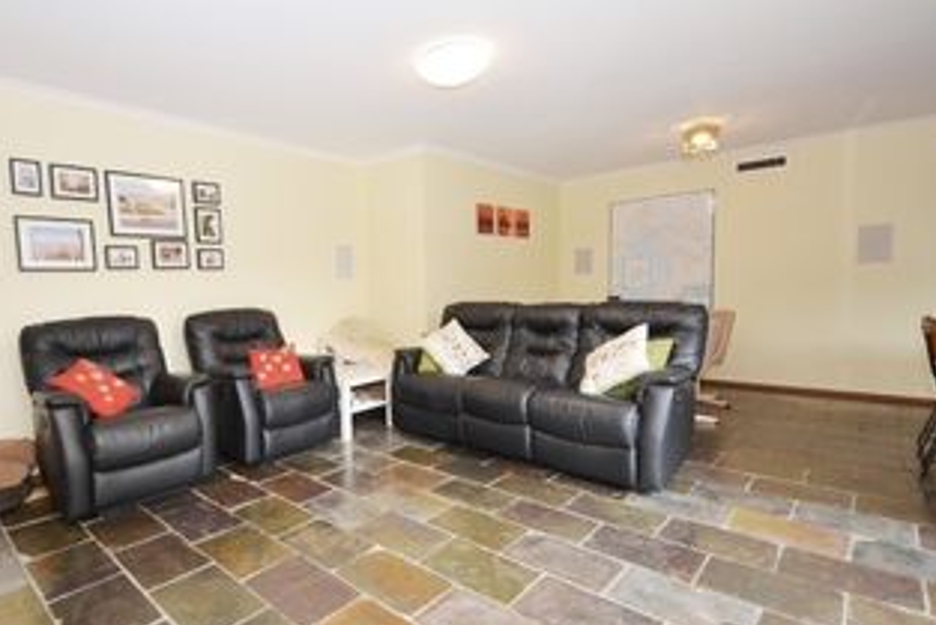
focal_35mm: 18
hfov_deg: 87.9
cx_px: 341
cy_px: 342
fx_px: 468
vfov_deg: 67.3
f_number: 5.6
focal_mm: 8
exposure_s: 1/60
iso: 400
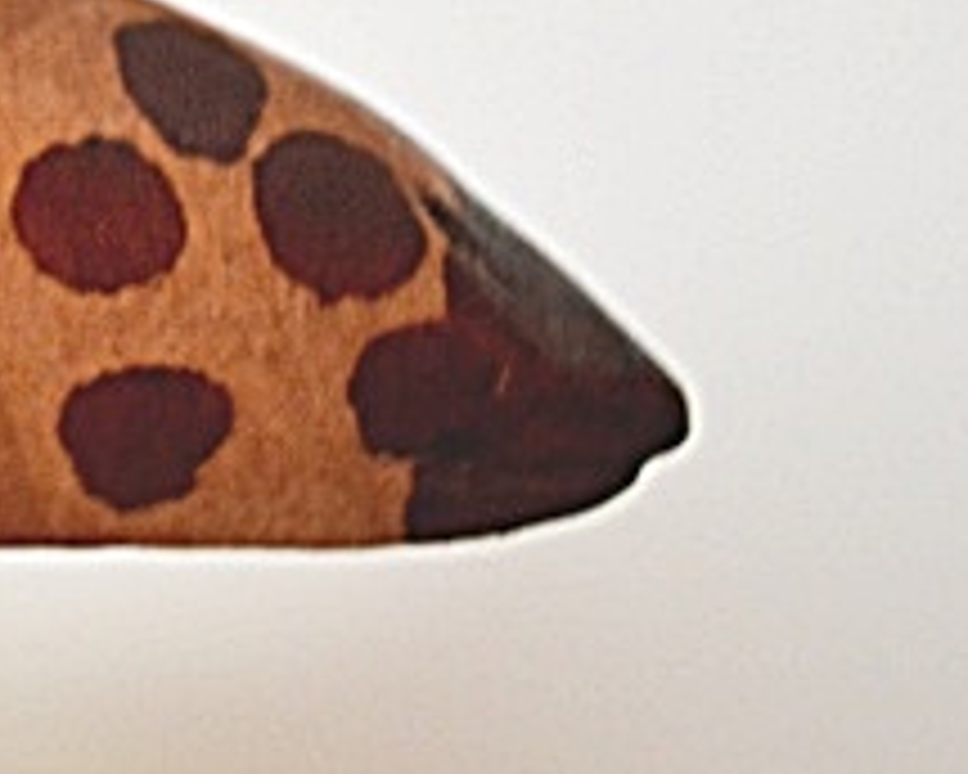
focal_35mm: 183
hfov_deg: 10.2
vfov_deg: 8.3
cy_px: -254
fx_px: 5243
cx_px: -495
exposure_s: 1/15
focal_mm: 40
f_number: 5.3
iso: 1250
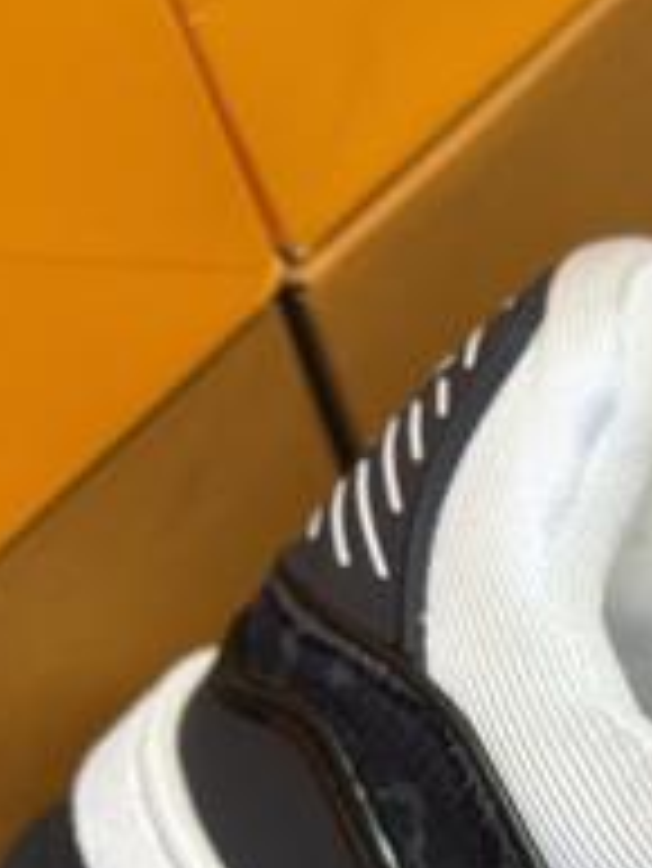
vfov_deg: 12.7
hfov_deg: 9.6
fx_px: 3763
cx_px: 991
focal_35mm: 150
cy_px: 1169
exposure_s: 1/131
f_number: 1.78
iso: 64
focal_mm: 6.76
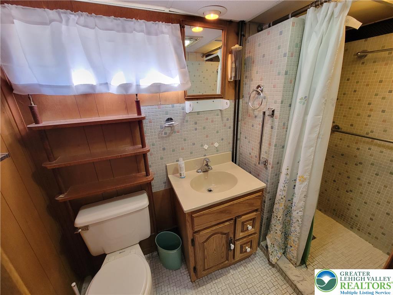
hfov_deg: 106.2
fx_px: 148
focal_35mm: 13
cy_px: 148
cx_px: 196
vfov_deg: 89.9
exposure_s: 1/60
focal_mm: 2.2
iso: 320
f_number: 2.2
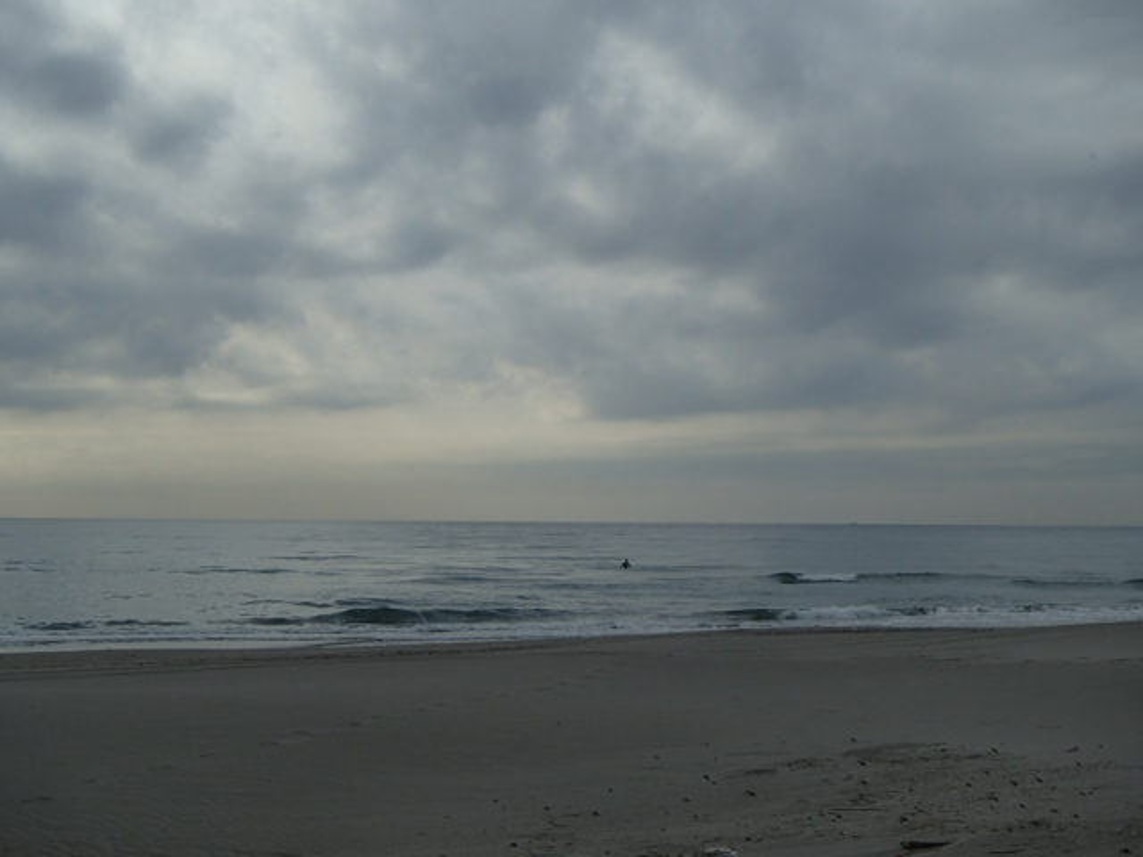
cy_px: 428
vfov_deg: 26.1
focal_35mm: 56
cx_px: 572
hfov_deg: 34.3
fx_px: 1849
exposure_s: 1/160
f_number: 14
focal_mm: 10
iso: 100
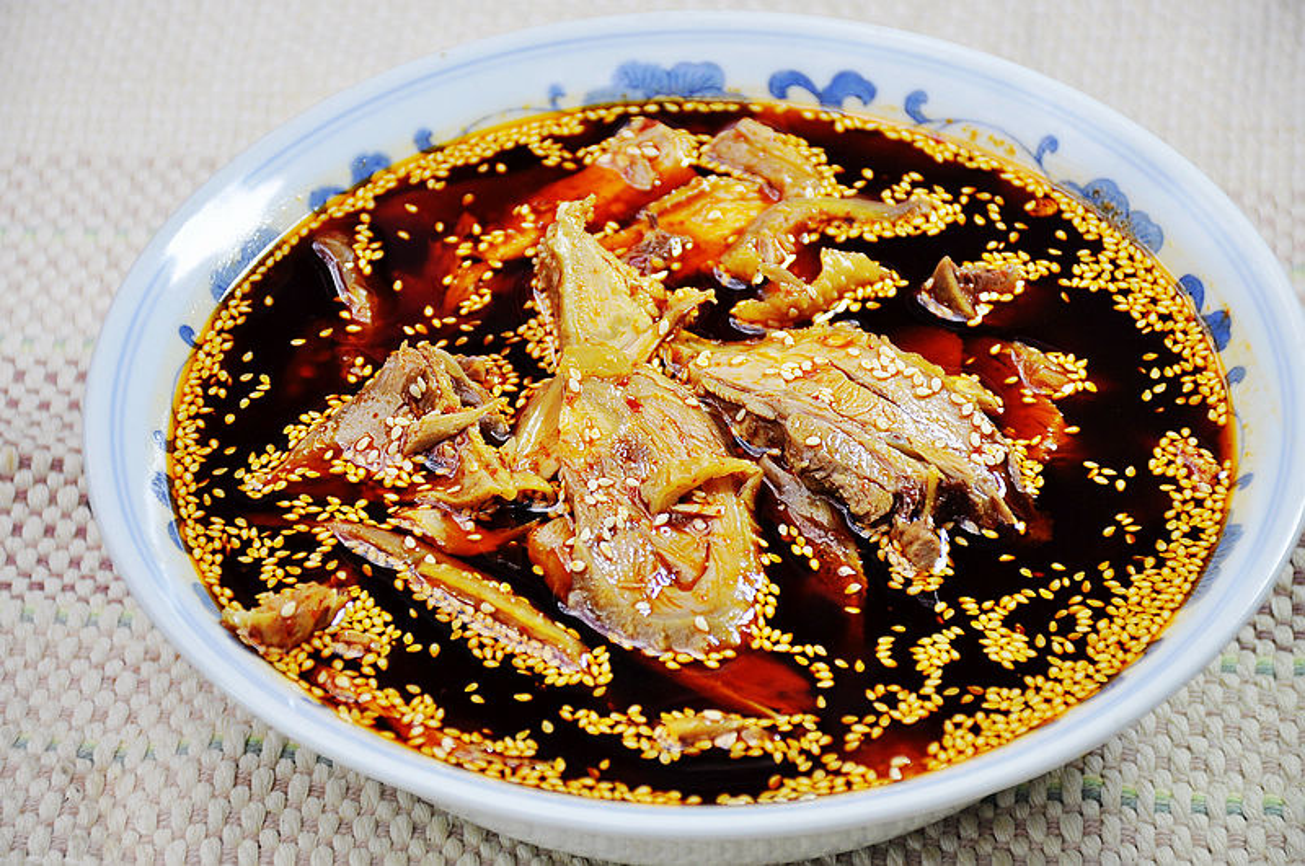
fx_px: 4887
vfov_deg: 10.1
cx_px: 652
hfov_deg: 15.2
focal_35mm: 135
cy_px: 433
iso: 400
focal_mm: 90
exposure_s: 1/125
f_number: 6.3
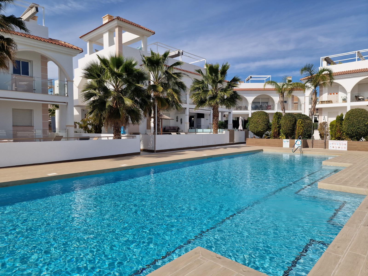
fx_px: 245
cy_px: 138
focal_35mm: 23
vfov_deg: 58.9
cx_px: 184
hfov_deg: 73.9
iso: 50
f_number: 1.8
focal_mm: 6.4
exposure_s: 1/1980
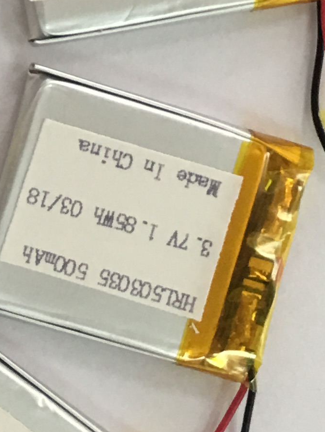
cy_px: 18
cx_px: -263
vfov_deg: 14.9
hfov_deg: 10.7
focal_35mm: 130
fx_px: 1626
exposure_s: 1/33
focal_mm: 4.15
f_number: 2.2
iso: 50
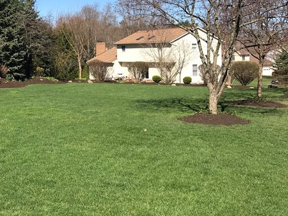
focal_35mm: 56
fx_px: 466
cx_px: 39
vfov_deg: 25.7
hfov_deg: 32.9
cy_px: 48
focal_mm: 3.99
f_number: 1.8
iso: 20
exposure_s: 1/1916
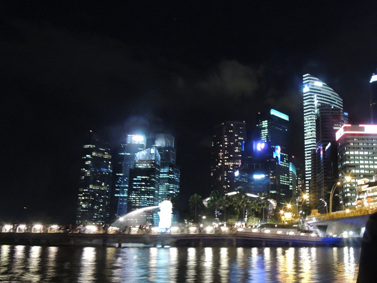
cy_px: 166
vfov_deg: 39.6
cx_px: 240
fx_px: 392
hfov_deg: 50.7
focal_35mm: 36
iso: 800
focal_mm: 4.9
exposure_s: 1/4
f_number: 3.4
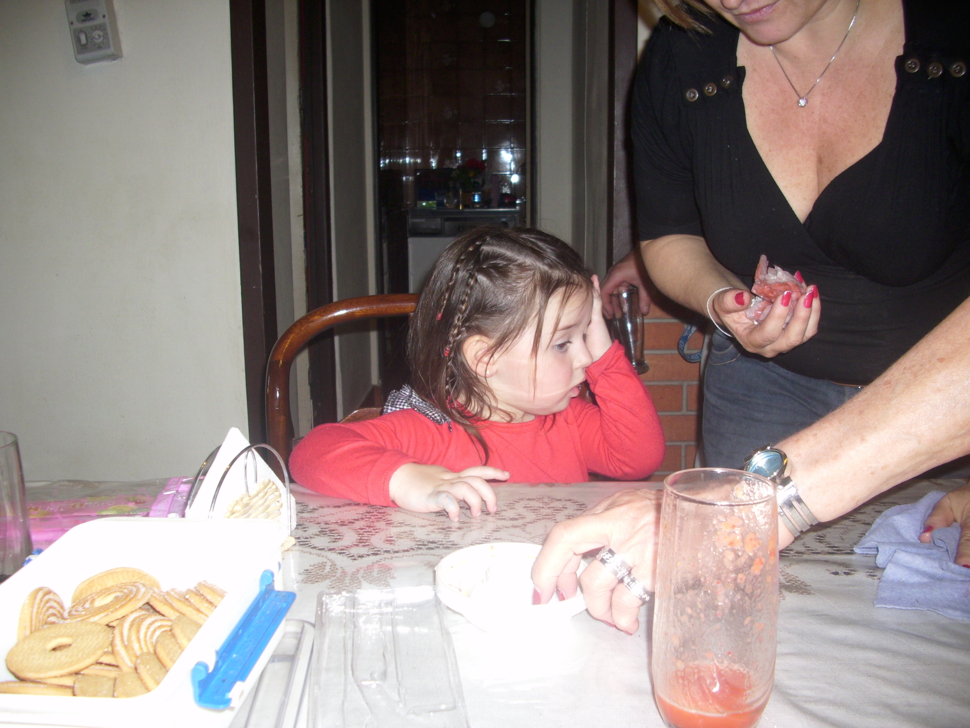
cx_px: 485
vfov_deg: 45.4
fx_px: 869
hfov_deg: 58.4
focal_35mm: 31
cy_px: 364
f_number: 2.8
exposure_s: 1/30
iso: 50
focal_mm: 6.2
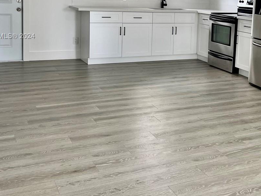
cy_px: 37
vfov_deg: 27.4
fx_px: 392
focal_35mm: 52
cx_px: 192
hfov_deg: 36.1
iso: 100
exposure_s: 1/121
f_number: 1.5
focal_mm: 5.7
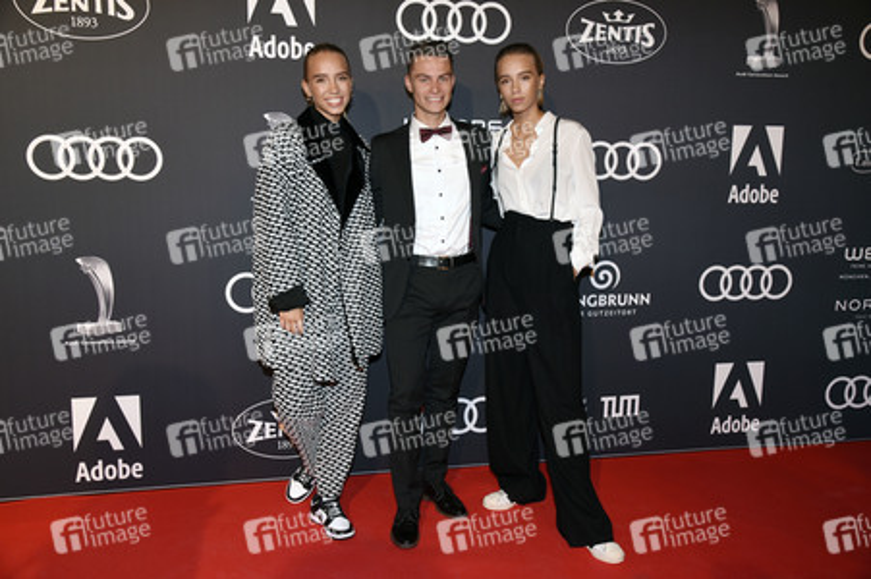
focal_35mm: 31
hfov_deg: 60.3
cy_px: 290
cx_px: 436
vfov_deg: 42.3
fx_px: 749
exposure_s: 1/100
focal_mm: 31
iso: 1000
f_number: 6.3
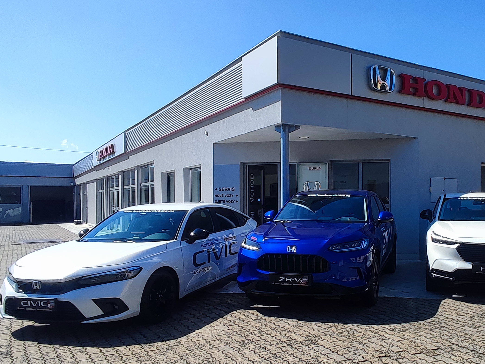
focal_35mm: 25
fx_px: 350
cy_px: 215
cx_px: 342
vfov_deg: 54.6
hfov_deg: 66.5
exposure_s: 1/1173
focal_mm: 1.65
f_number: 2.2
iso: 50
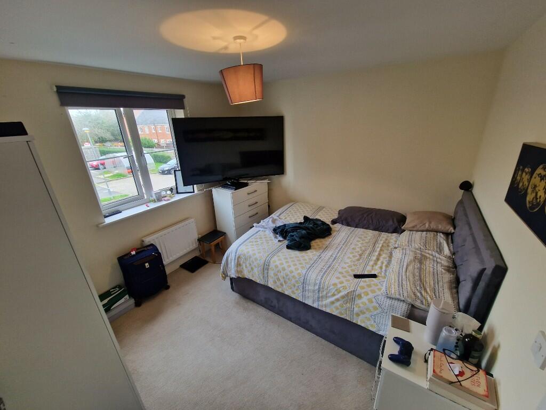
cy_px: 205
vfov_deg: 89.9
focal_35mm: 13
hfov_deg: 106.2
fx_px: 205
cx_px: 273
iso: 64
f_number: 2.2
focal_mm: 2.2
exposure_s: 1/50
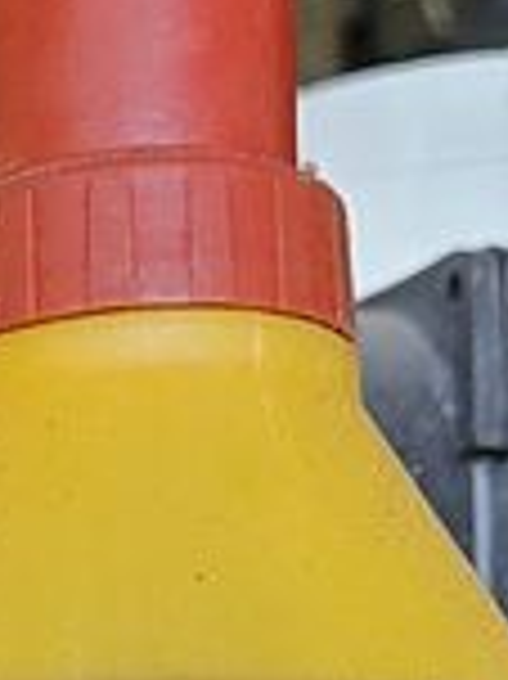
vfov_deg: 11.5
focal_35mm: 152
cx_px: -427
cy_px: 1432
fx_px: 2978
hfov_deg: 9.3
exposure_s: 1/100
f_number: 1.8
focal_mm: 5.4
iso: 125
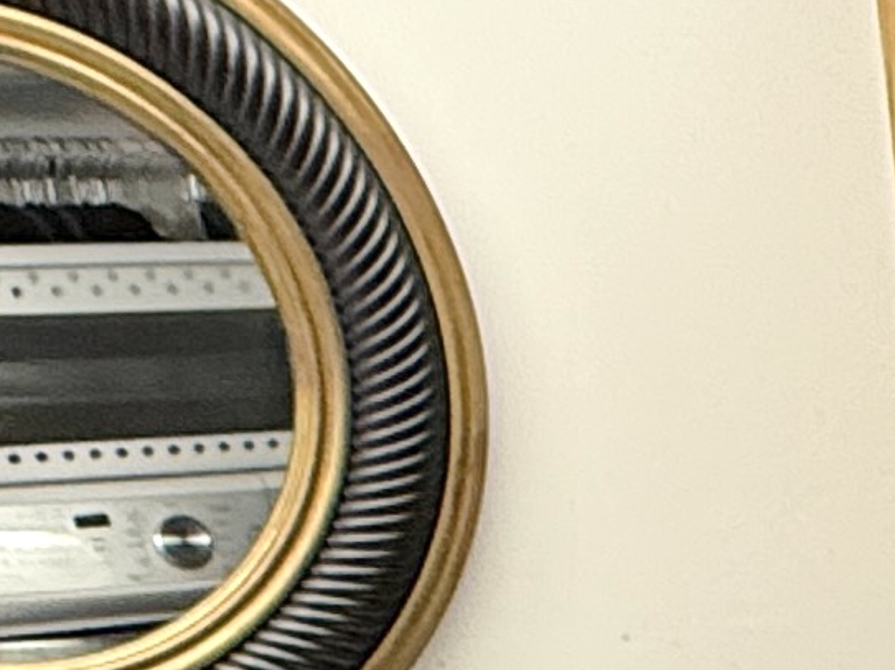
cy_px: 1192
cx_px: 1617
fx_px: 2688
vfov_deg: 12.9
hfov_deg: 16.0
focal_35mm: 104
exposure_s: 1/60
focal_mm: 2.22
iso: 320
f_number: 2.2
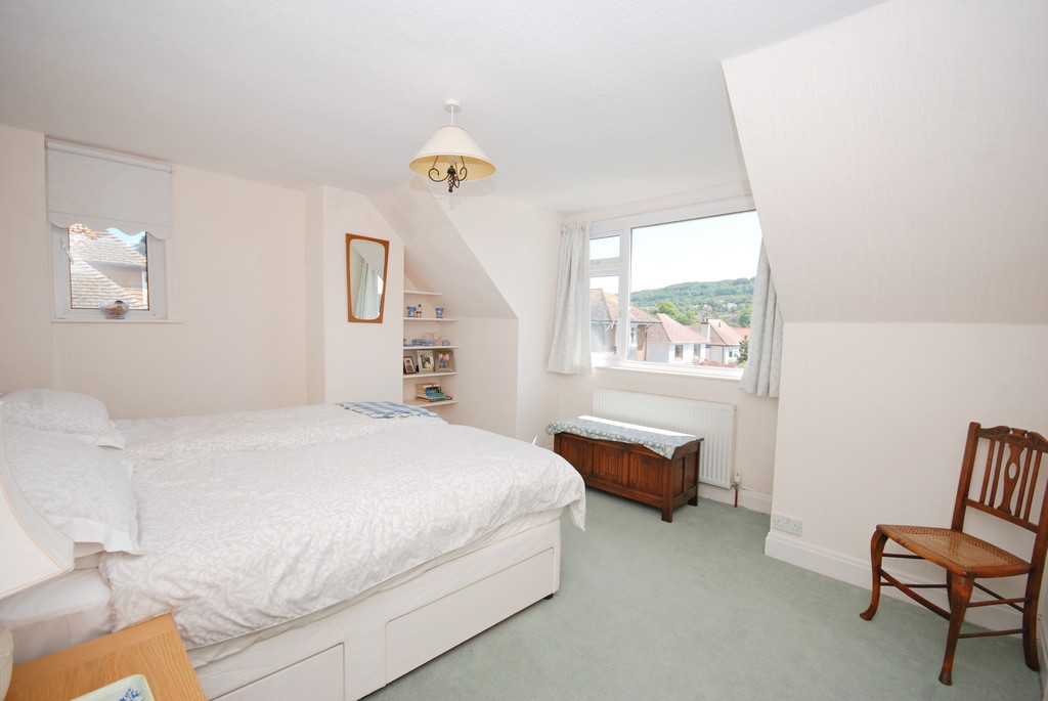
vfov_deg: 77.5
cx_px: 524
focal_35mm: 15
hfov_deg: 100.3
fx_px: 437
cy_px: 350
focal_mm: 10
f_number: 5.6
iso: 140
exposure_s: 1/125
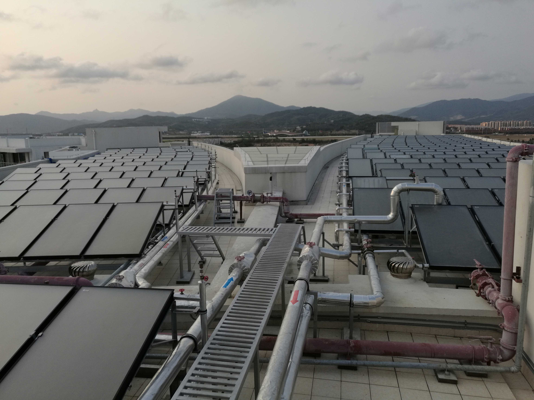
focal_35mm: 27
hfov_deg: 65.3
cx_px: 267
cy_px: 200
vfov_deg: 51.4
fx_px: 417
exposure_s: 1/1083
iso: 50
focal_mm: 4.04
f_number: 2
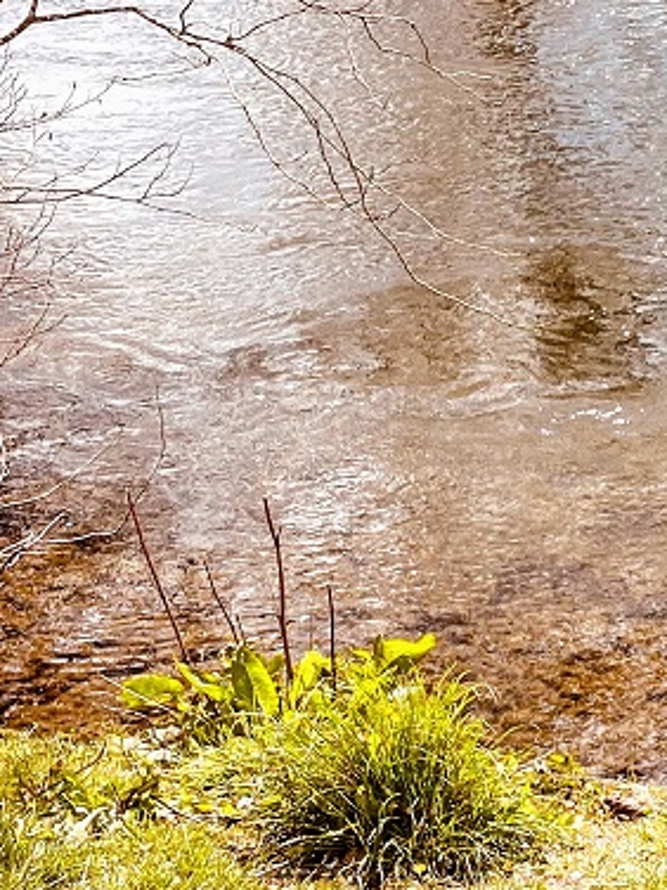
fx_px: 2132
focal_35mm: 83
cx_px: 956
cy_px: 421
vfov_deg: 23.6
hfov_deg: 16.4
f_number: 1.6
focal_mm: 4.2
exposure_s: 1/1473
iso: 32
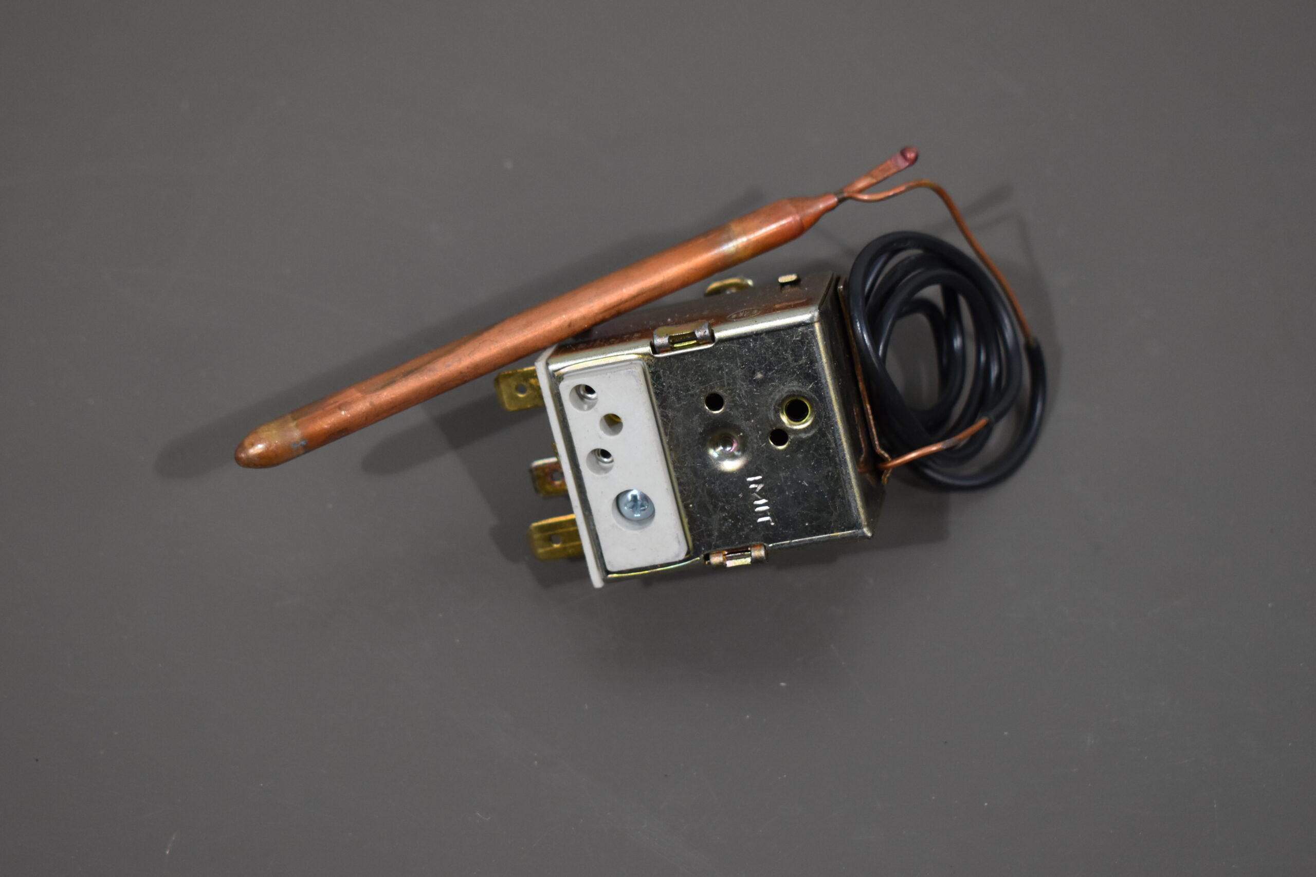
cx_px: 658
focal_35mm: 72
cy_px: 438
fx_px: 2632
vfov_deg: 18.9
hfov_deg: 28.1
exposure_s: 1/125
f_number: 5.3
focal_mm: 48
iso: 800
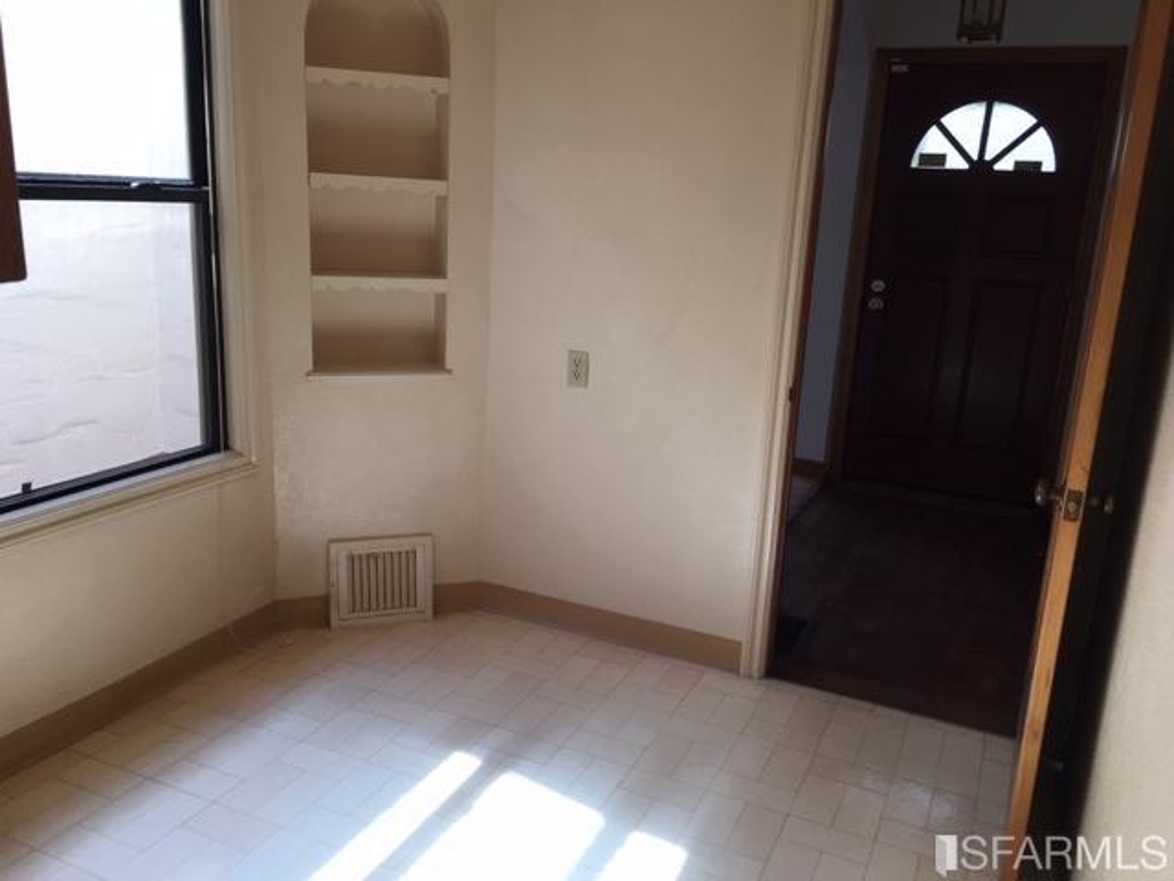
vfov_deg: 48.2
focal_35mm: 29
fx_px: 984
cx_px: 587
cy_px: 440
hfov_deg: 61.7
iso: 40
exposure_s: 1/120
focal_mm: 4.15
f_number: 2.2
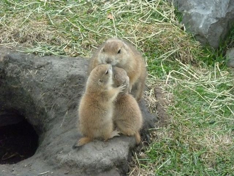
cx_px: 117
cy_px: 88
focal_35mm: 200
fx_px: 1352
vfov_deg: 7.4
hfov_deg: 9.9
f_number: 5.9
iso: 1600
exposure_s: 1/400
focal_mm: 36
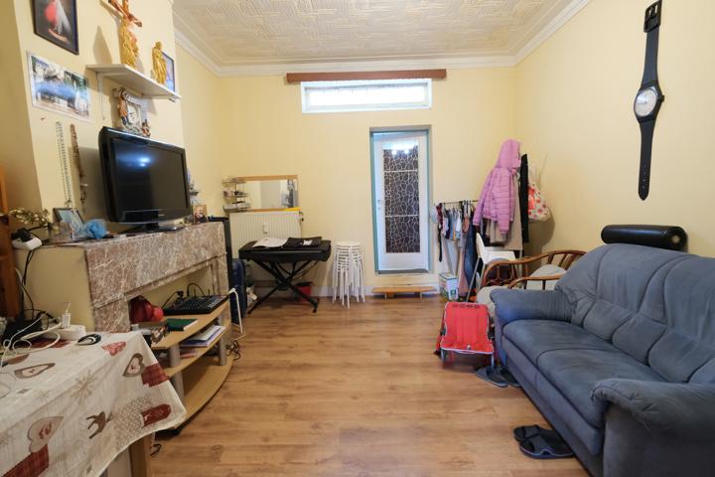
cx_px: 358
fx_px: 318
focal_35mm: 16
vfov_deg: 73.7
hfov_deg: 96.7
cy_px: 238
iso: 4000
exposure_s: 1/30
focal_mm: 10.5
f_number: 4
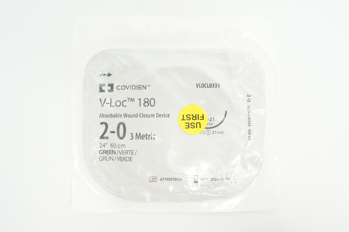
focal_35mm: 30
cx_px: 174
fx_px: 291
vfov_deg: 43.5
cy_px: 116
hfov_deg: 62.0
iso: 400
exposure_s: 1/15
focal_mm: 20
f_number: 8
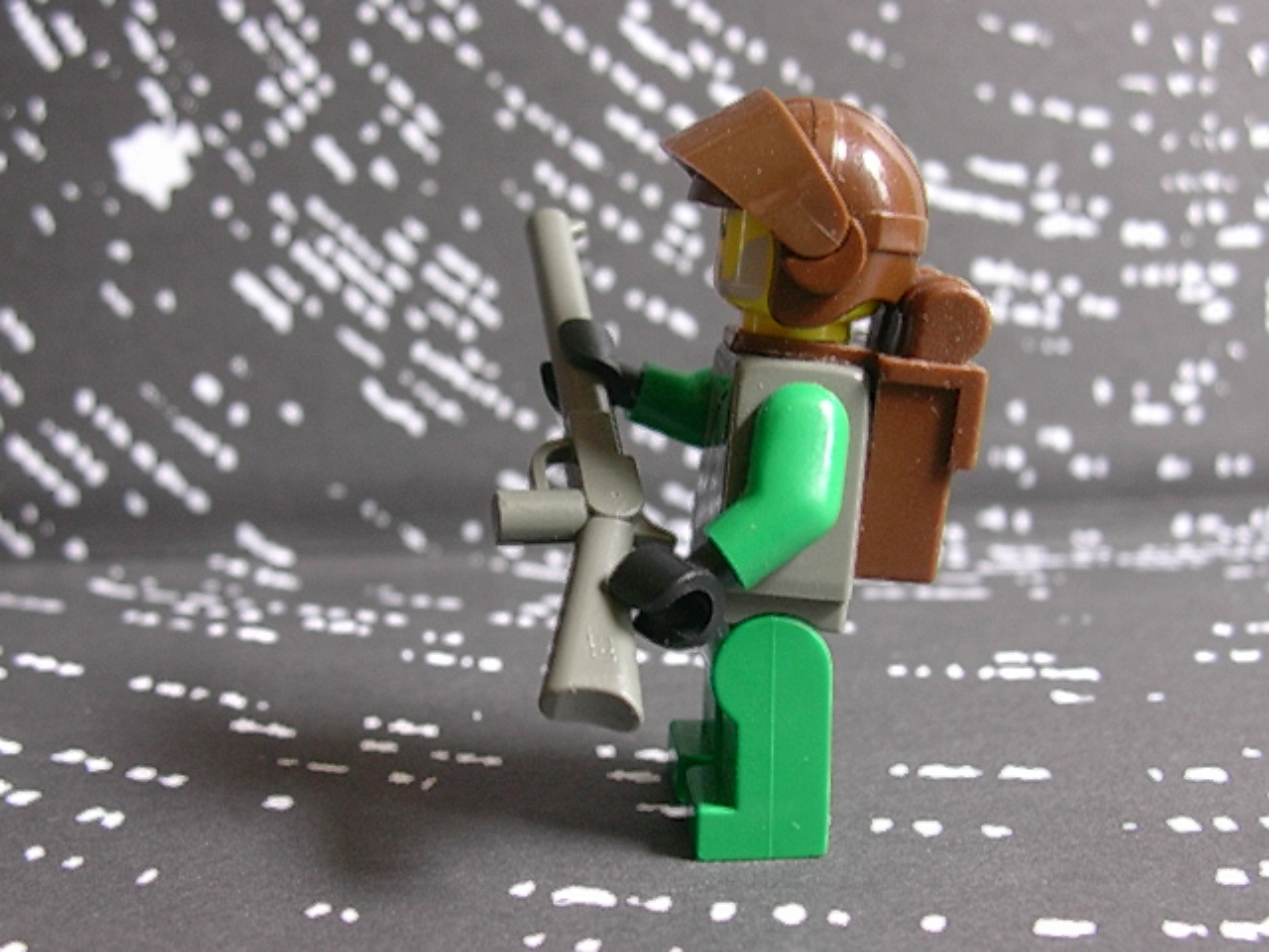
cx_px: 634
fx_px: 1650
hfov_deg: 42.1
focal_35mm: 45
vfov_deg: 32.2
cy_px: 476
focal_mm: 6.7
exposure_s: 1/17.4
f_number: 2.9
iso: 70
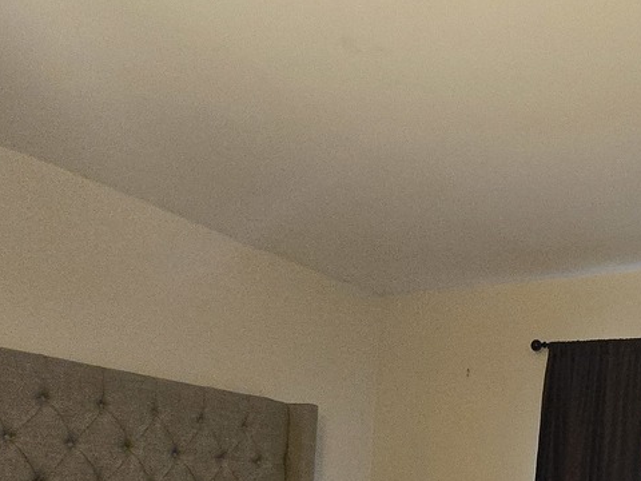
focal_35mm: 39
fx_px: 722
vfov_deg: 31.7
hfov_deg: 45.5
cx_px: 509
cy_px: 556
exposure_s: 1/60
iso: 1250
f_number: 2.2
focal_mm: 1.7
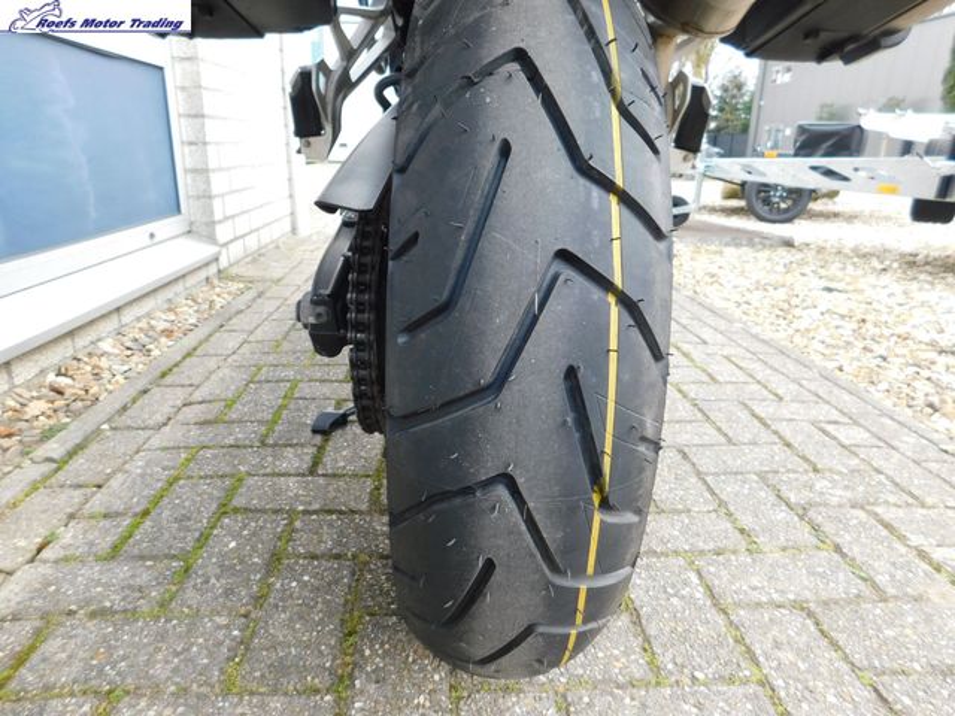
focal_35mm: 23
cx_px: 478
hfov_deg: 73.9
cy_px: 358
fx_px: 635
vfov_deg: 58.9
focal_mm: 4
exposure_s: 1/100
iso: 125
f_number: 3
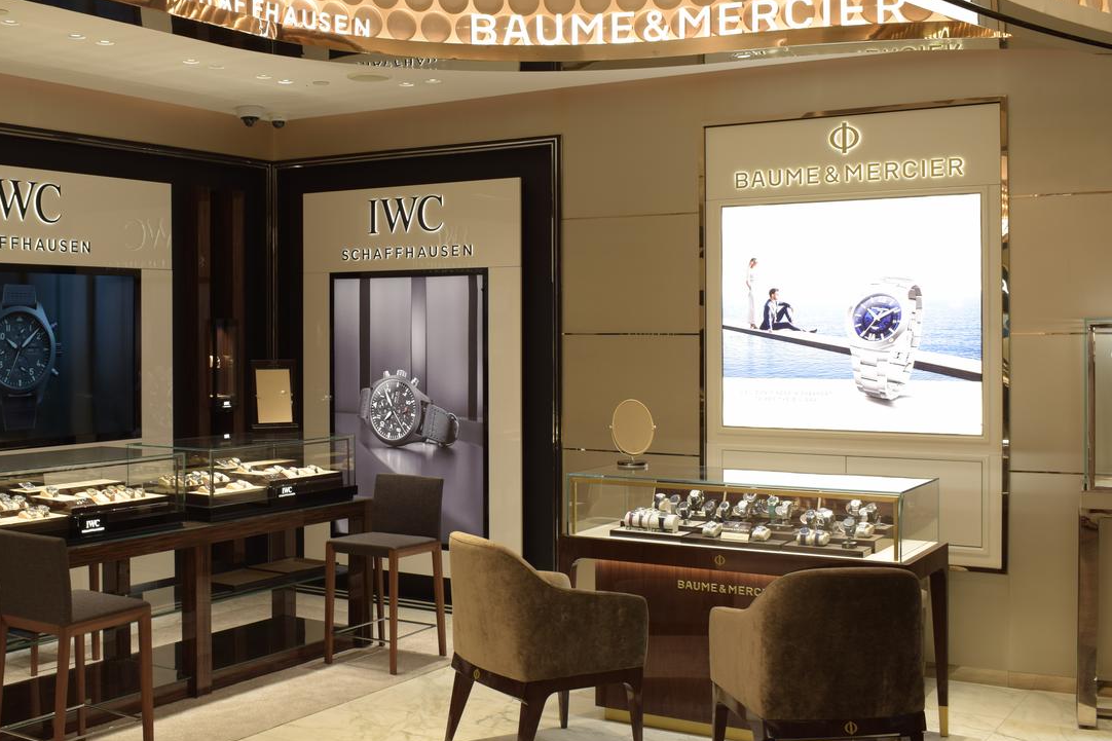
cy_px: 311
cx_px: 417
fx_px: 1379
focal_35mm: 45
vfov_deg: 30.0
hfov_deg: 43.6
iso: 100
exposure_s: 1/10
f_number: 8
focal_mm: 23
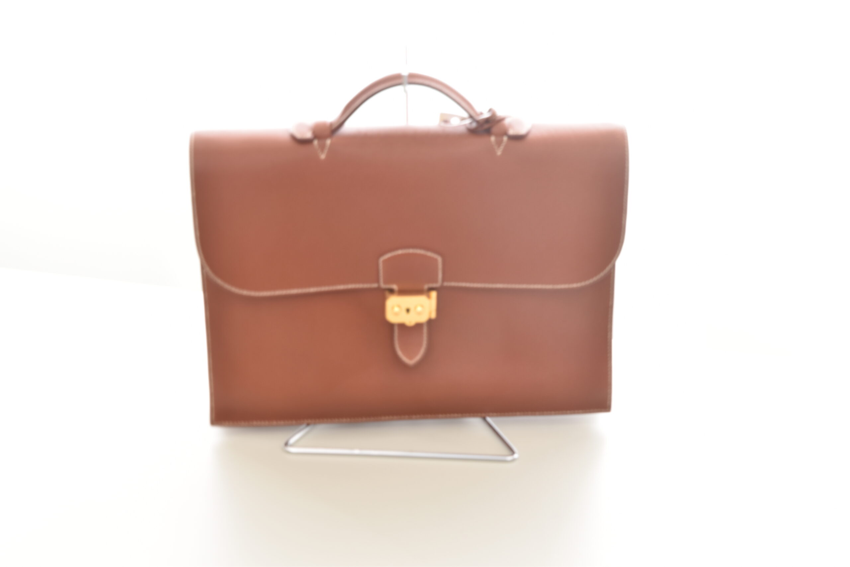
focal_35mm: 63
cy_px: 284
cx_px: 425
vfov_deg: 21.6
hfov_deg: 31.9
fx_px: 1487
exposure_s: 1/3
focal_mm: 42
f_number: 11
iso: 100
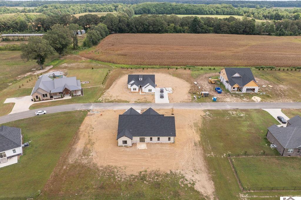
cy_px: 101
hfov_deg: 71.5
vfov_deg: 51.3
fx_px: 209
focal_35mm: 25
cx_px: 150
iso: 130
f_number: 2.8
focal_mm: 12.29
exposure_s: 1/1250
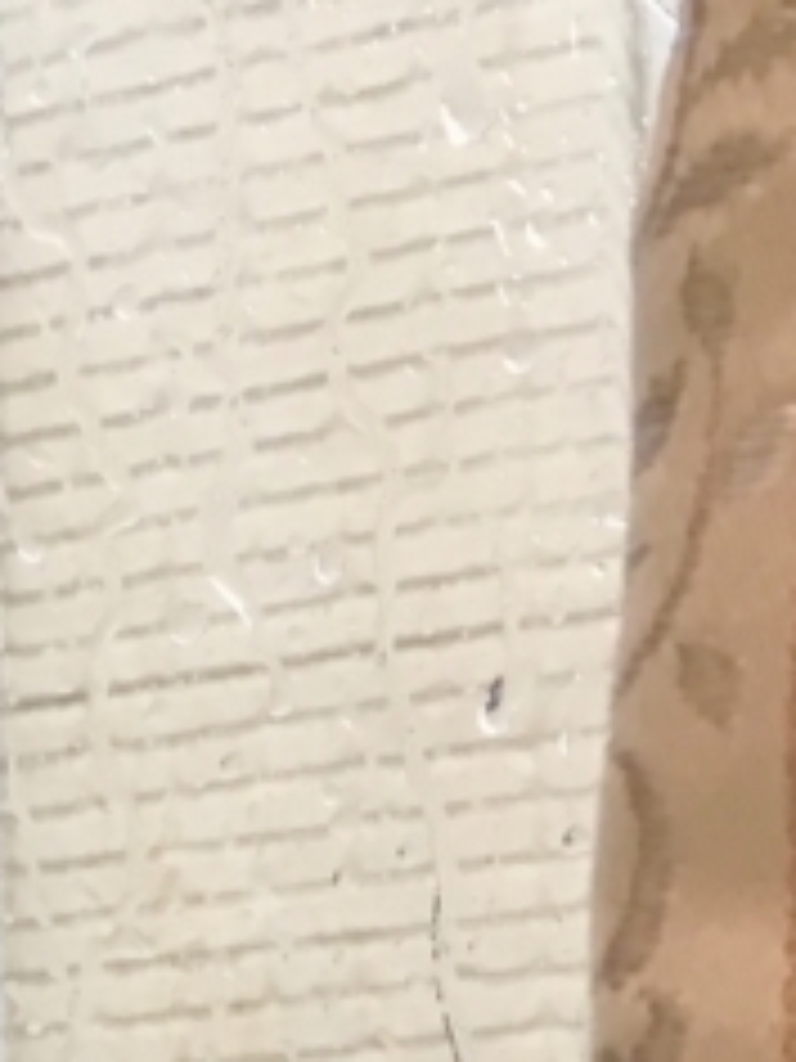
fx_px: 3863
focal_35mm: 126
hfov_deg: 10.7
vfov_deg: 14.8
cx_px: -805
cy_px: 1476
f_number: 2.2
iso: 50
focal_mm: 4.15
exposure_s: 1/30
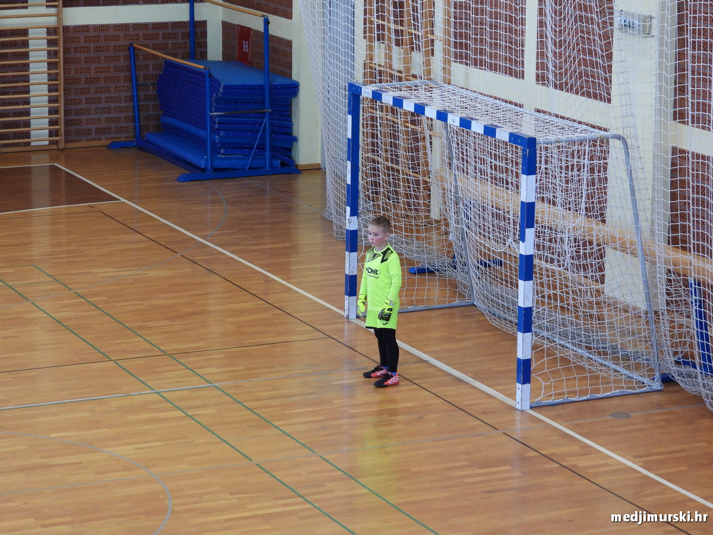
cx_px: 356
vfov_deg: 14.1
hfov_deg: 18.7
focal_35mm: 105
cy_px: 268
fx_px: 2163
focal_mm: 18.9
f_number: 4
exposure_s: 1/60
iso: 280
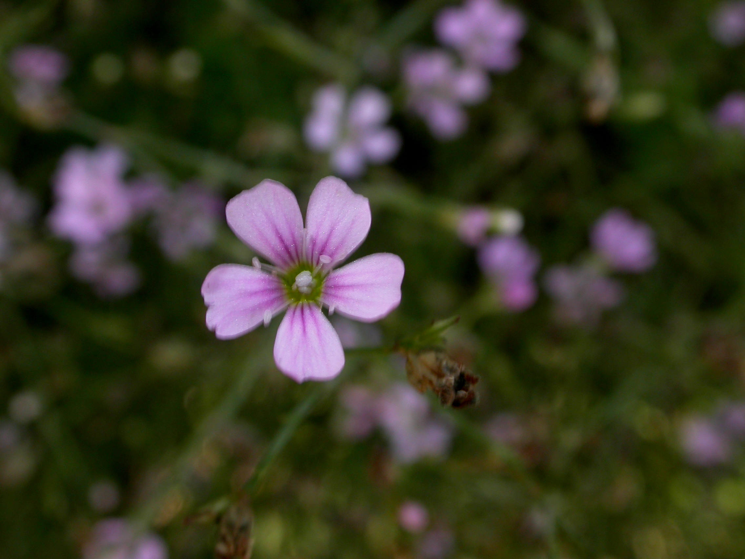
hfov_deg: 25.3
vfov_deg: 19.1
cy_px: 280
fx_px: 1657
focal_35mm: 77
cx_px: 372
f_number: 7
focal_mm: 16
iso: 100
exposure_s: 1/60.3
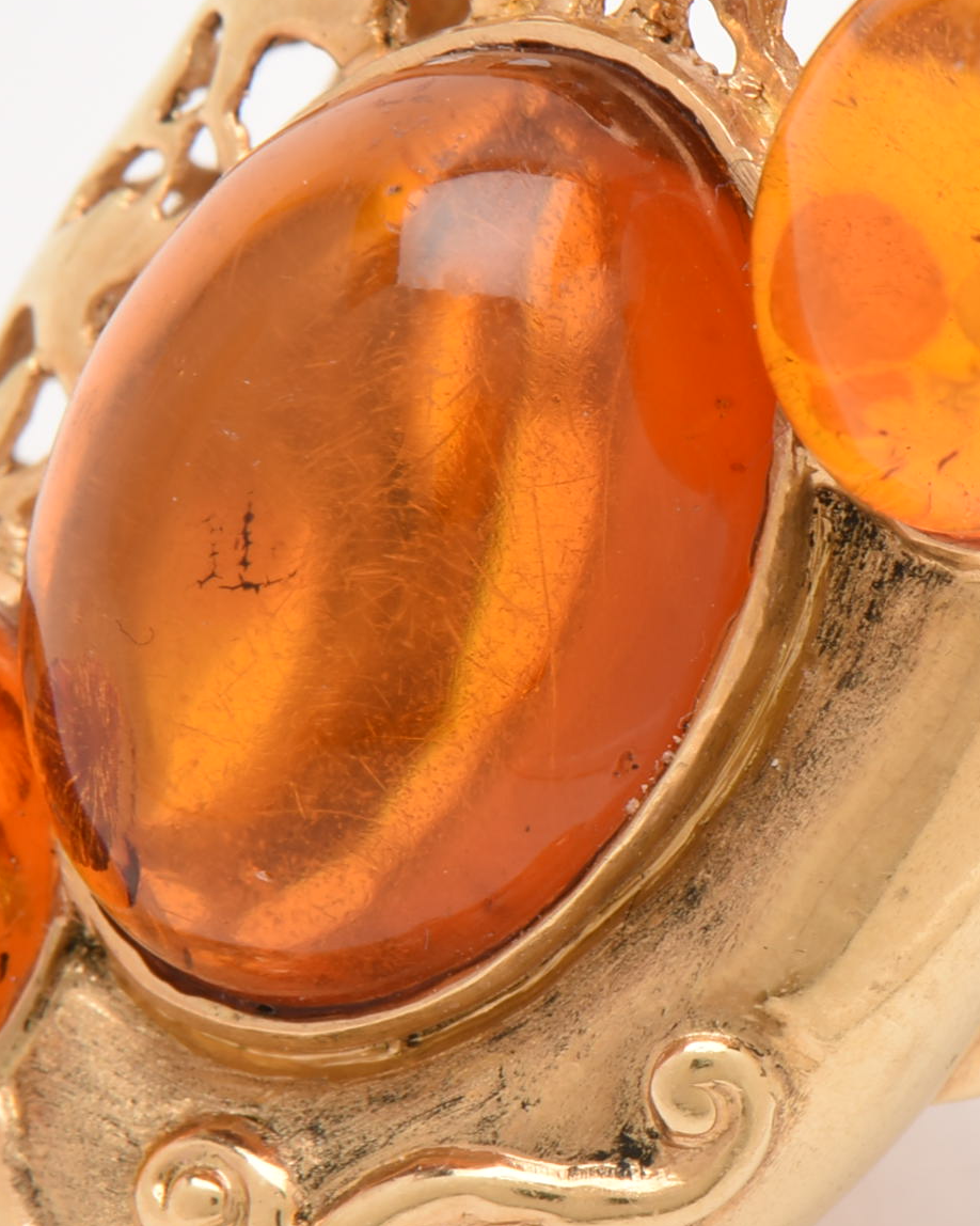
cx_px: 569
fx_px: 11323
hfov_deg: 5.0
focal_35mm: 312
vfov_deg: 6.2
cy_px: 548
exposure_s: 1/125
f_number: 20
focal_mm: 85
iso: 100
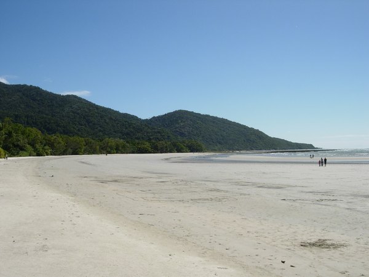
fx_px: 405
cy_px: 138
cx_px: 184
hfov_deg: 49.0
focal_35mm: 38
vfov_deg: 37.7
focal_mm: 7.8
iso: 79
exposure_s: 1/1218
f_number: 4.8
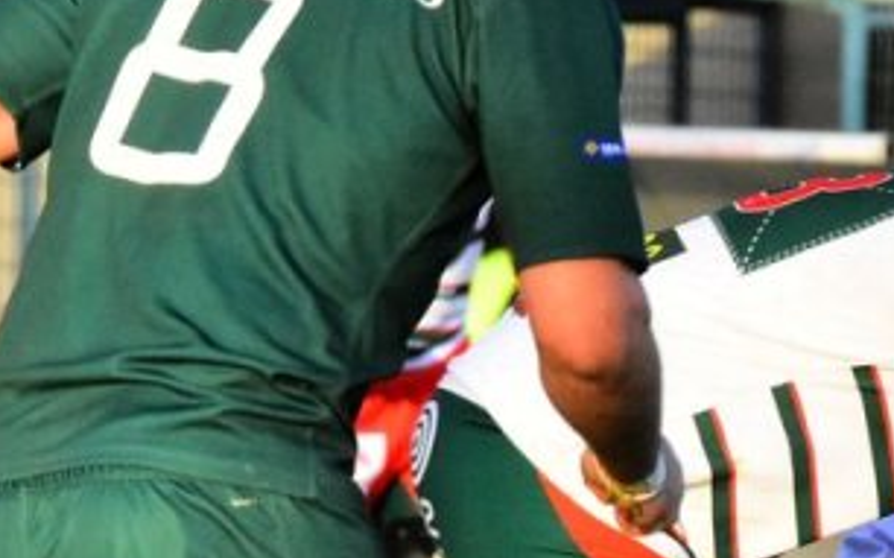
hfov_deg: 1.7
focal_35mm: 1229
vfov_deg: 1.1
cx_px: 970
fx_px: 29933
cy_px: 558
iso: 2500
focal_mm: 240
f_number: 9
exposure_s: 1/1250
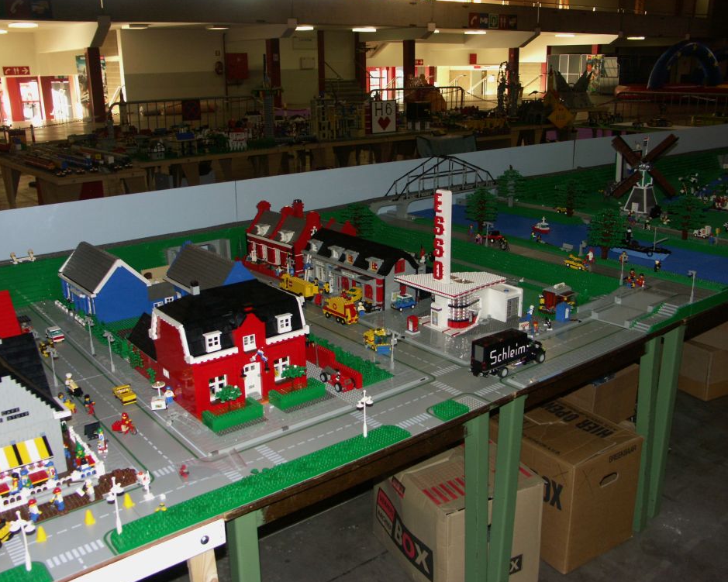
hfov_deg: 54.2
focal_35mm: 33
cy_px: 289
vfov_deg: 44.5
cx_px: 356
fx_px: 711
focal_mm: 8.05
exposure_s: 1/50
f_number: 2.8
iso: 200
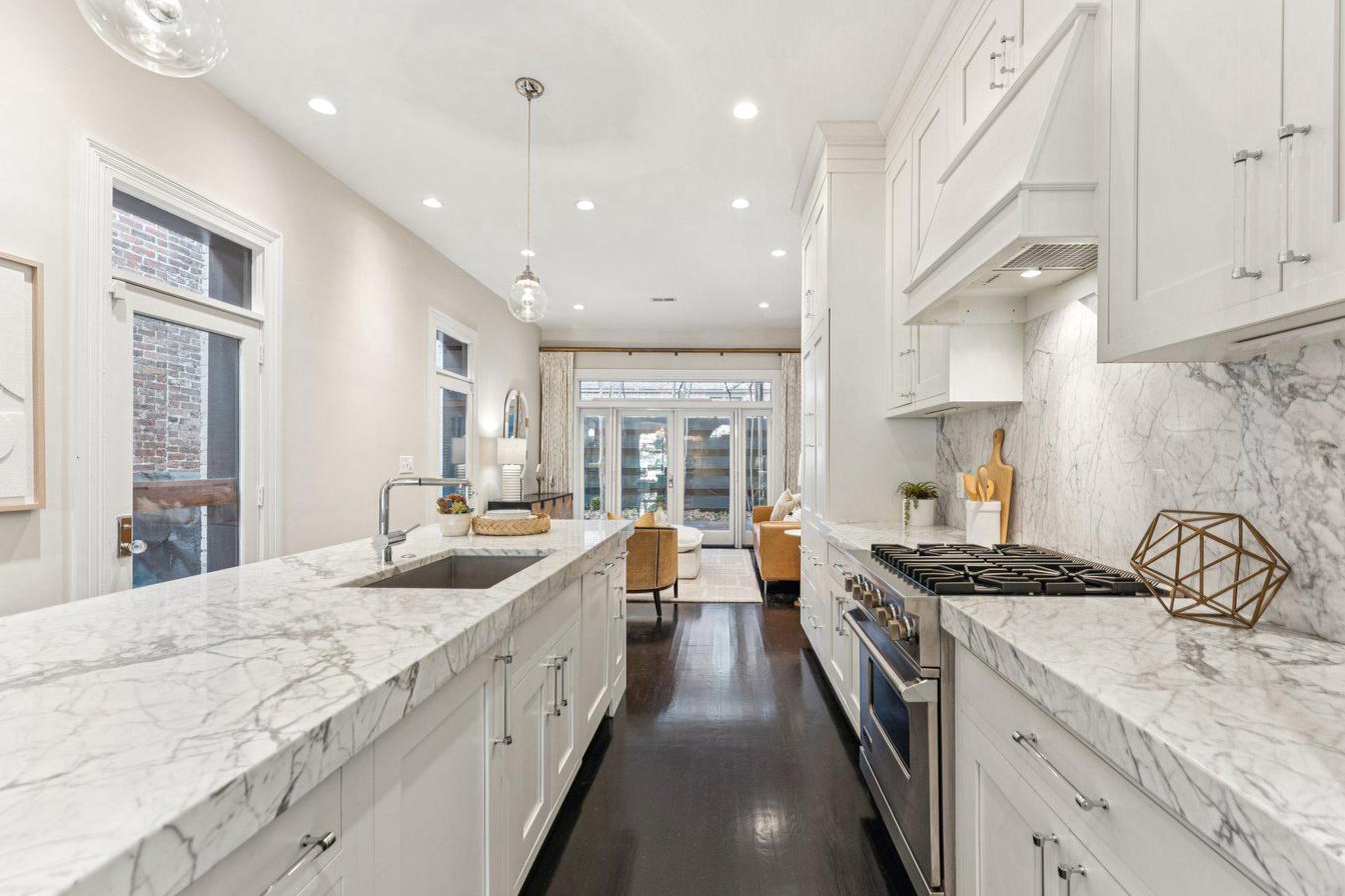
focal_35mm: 16
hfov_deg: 97.9
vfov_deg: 74.9
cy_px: 471
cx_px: 720
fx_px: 584
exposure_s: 1/6
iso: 200
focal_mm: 14.6
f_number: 8
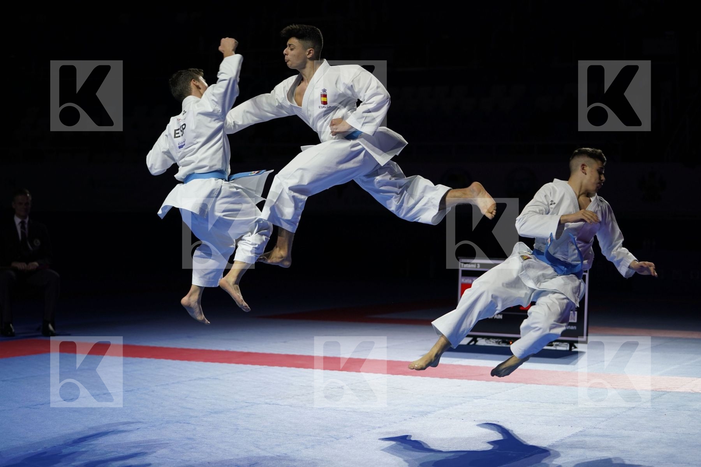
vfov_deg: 19.5
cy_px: 234
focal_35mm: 70
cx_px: 350
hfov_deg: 28.8
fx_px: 1363
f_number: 2.8
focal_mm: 70
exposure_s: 1/500
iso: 400
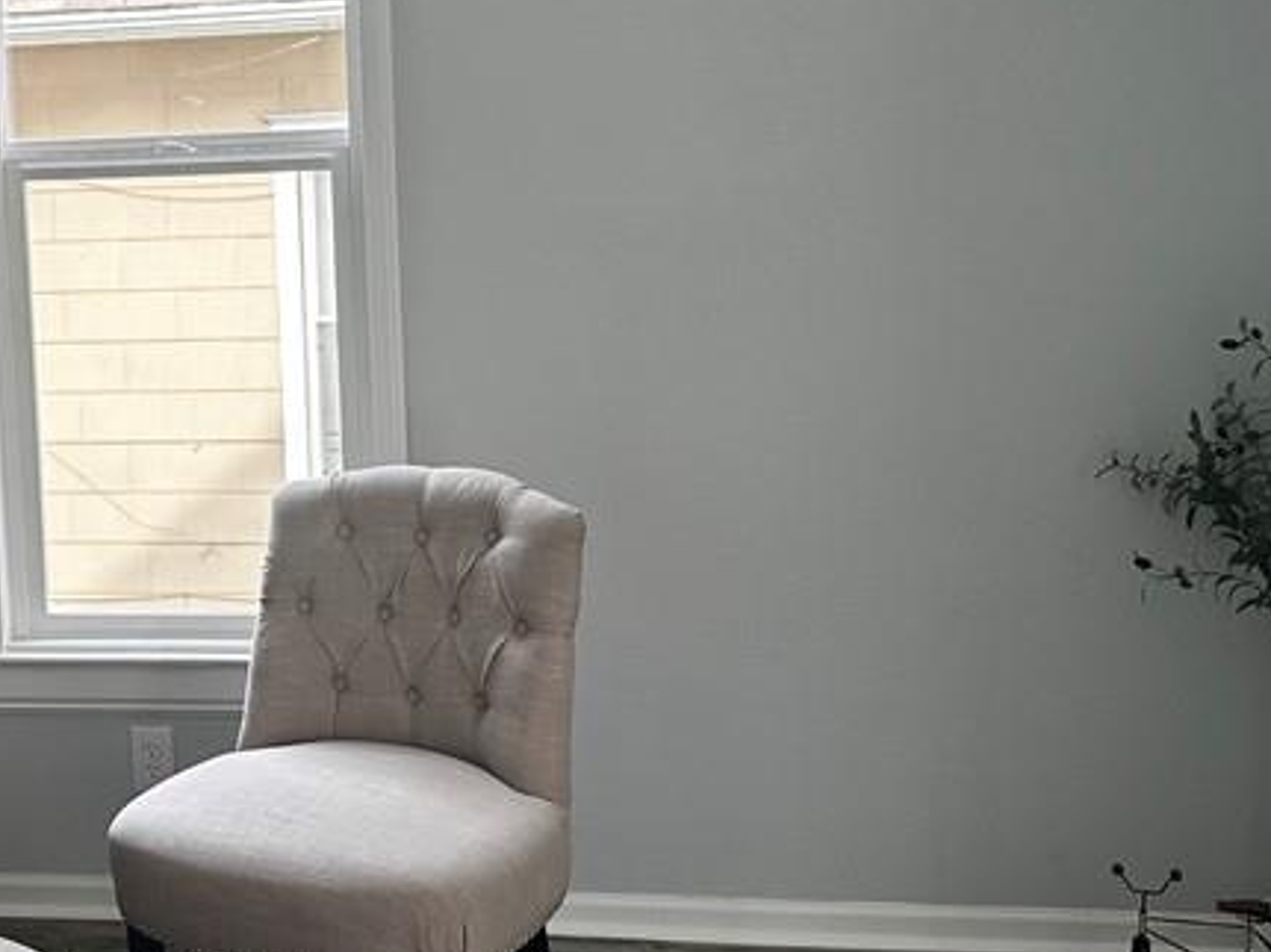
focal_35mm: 57
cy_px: 242
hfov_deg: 32.4
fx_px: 2092
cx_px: 174
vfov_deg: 25.4
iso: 80
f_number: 1.78
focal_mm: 6.86
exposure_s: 1/193
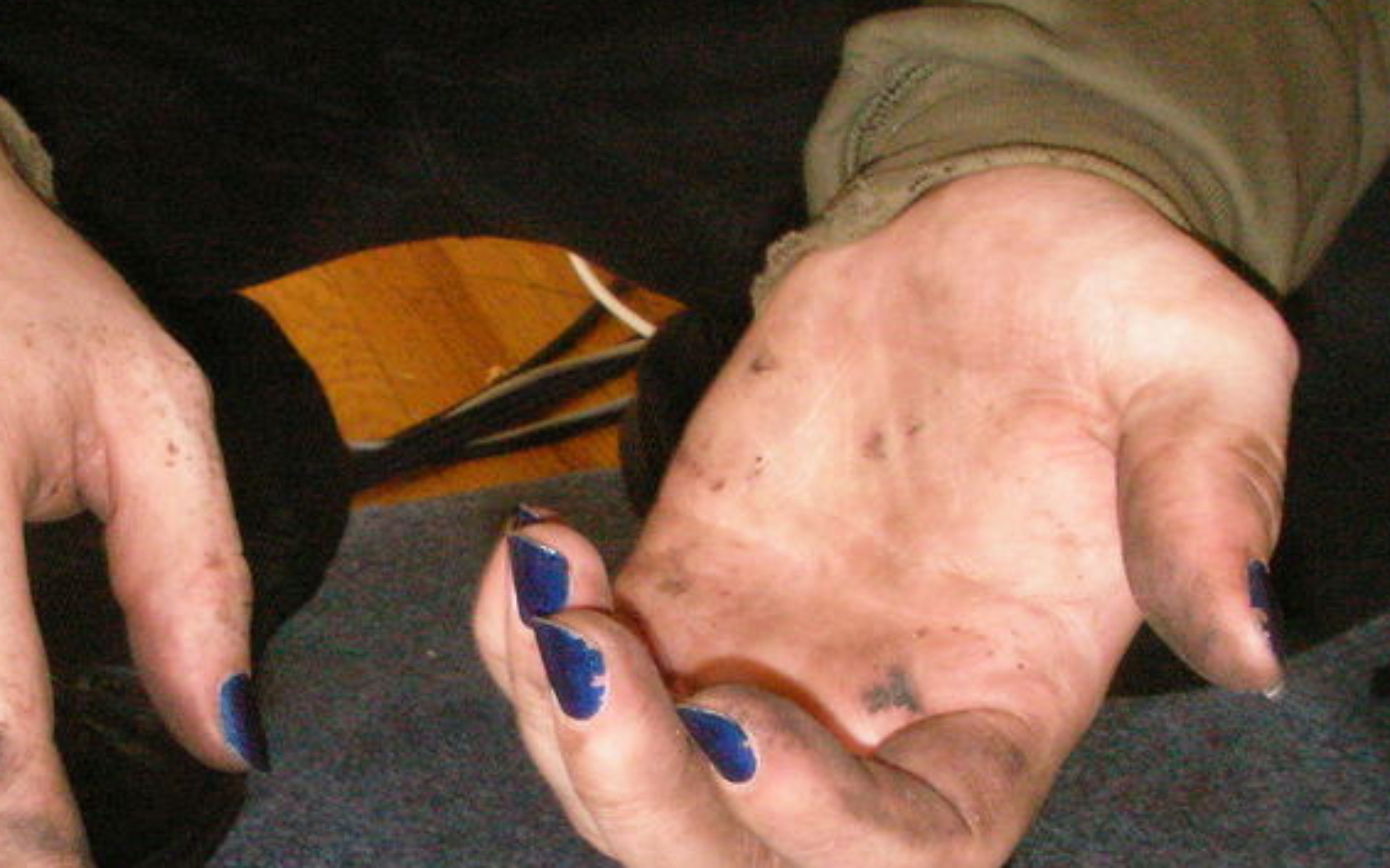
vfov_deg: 22.5
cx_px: 440
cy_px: 664
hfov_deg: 35.3
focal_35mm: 57
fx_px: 2159
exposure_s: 1/40
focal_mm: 6.3
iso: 400
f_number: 5.6
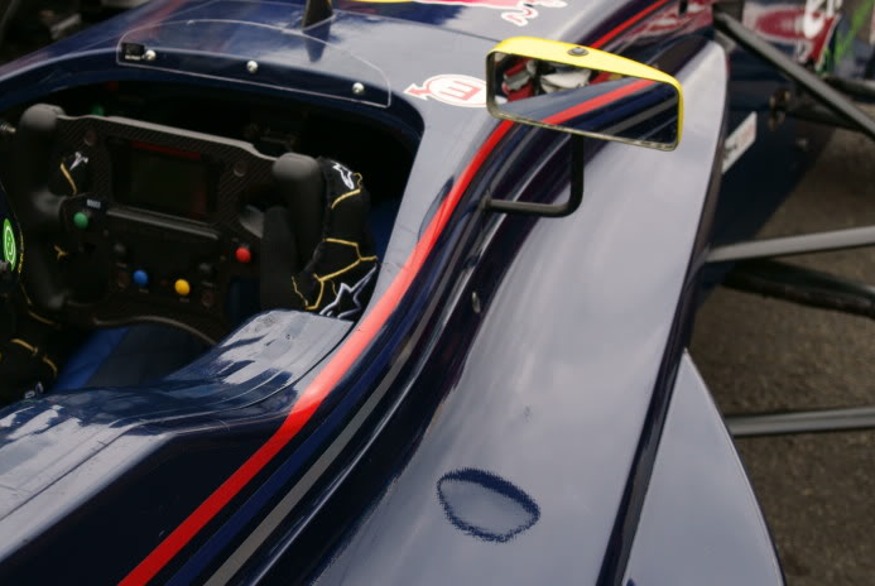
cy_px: 200
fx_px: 2963
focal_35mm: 122
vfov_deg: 11.3
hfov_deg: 16.8
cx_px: 300
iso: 200
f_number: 5.6
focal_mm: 55
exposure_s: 1/200
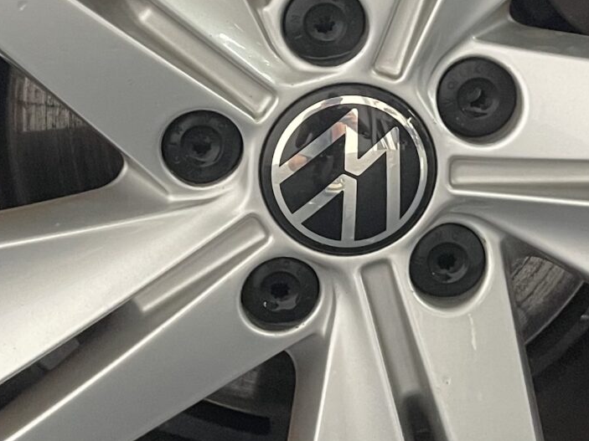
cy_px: 77
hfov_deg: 21.5
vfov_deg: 16.1
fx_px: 1548
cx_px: 259
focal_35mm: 91
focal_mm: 5.1
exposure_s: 1/50
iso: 400
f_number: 1.6
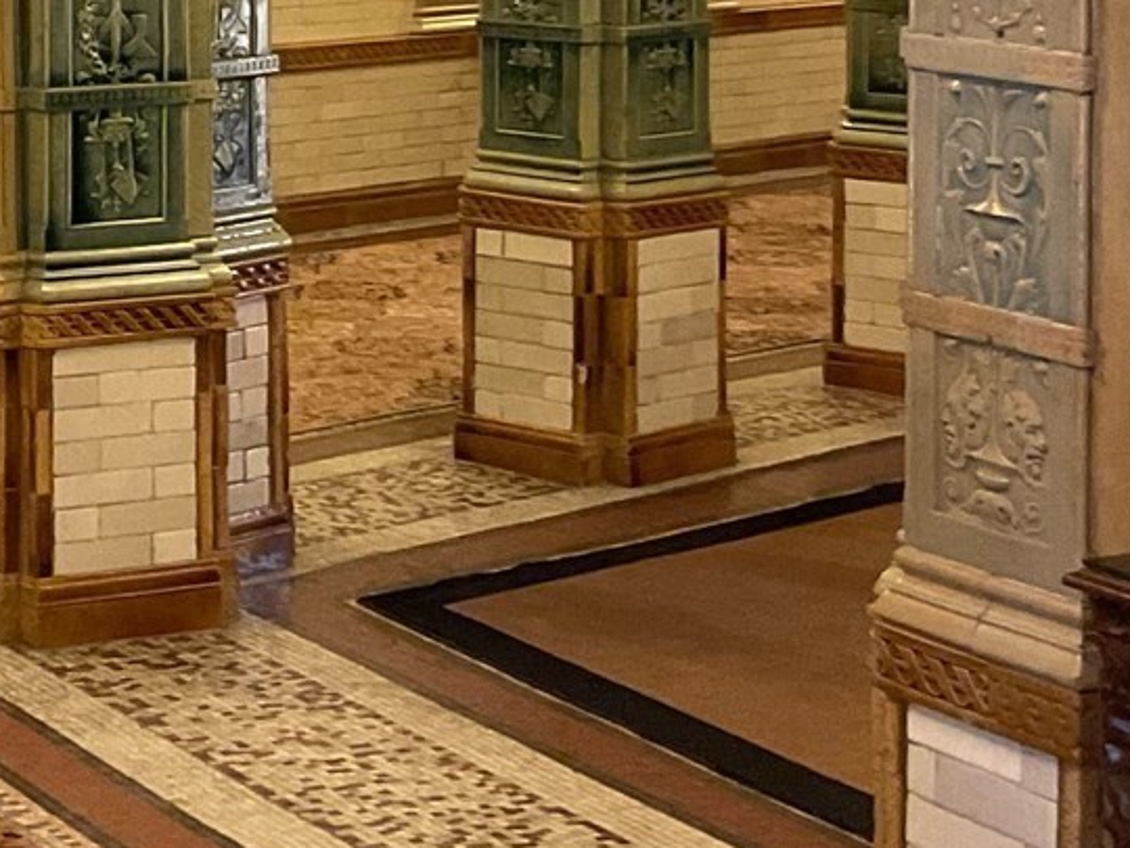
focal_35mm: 110
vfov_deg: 13.2
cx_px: 105
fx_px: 3591
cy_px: -134
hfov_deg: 17.6
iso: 320
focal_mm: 3
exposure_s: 1/40
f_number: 1.8
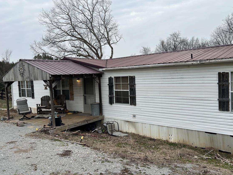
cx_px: 116
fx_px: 202
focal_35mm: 30
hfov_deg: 60.0
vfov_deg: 46.8
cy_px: 88
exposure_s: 1/1972
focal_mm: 5.7
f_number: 1.5
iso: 50
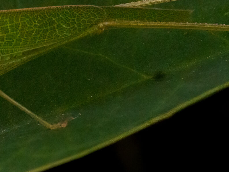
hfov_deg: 5.0
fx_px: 2587
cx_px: -77
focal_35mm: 391
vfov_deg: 3.8
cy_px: 82
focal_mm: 90
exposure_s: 1/640
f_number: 9
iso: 5000
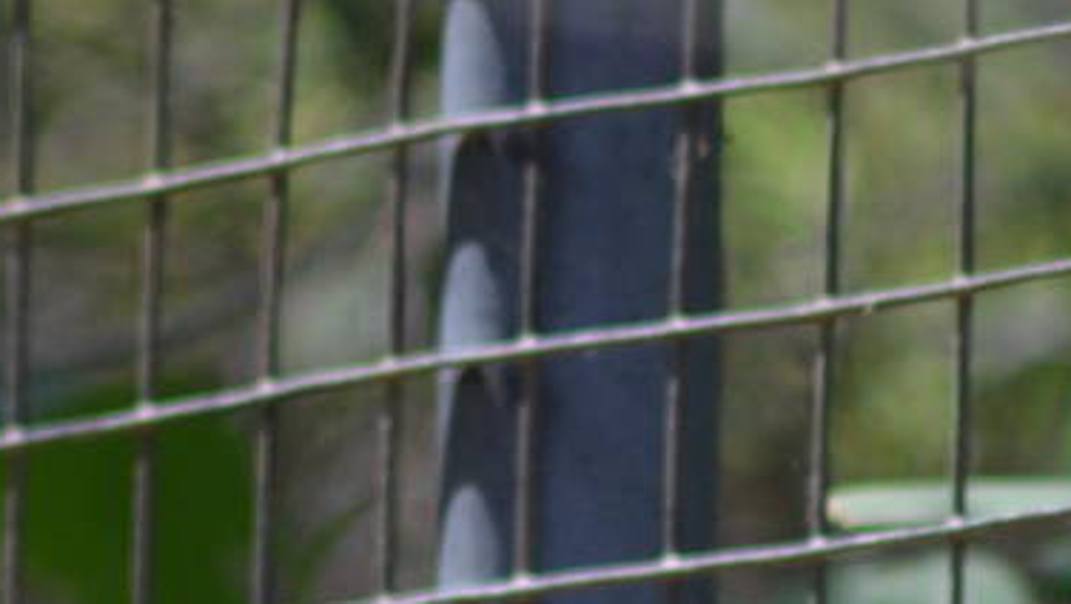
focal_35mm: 1733
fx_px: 49243
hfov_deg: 1.2
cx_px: 507
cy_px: 1051
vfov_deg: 0.7
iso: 640
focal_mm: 260
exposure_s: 1/1000
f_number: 5
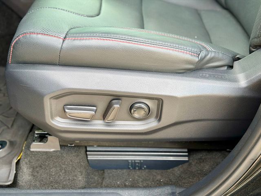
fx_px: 362
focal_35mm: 48
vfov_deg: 30.3
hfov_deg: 39.7
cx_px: 130
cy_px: 98
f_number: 1.78
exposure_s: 1/121
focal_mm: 6.76
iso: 100
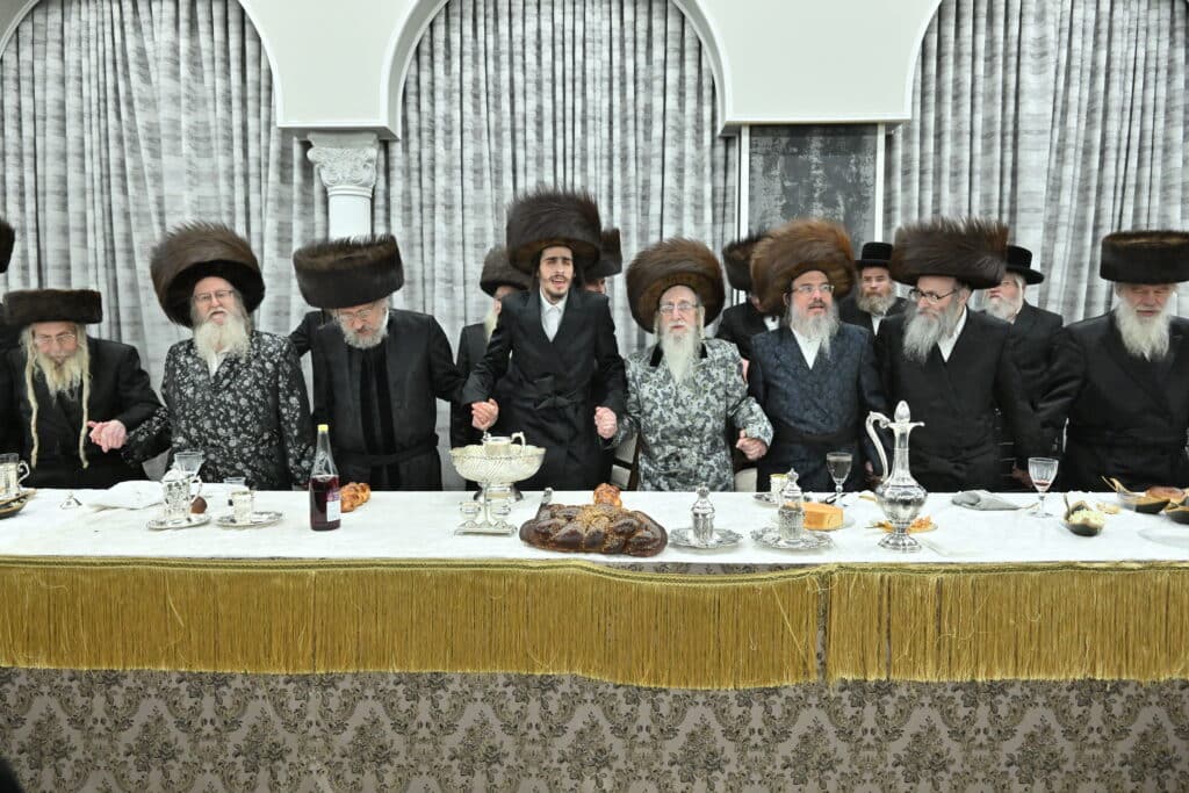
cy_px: 396
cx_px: 594
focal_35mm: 24
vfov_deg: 53.1
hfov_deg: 73.7
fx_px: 793
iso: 4000
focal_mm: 24
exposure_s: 1/320
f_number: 5.6
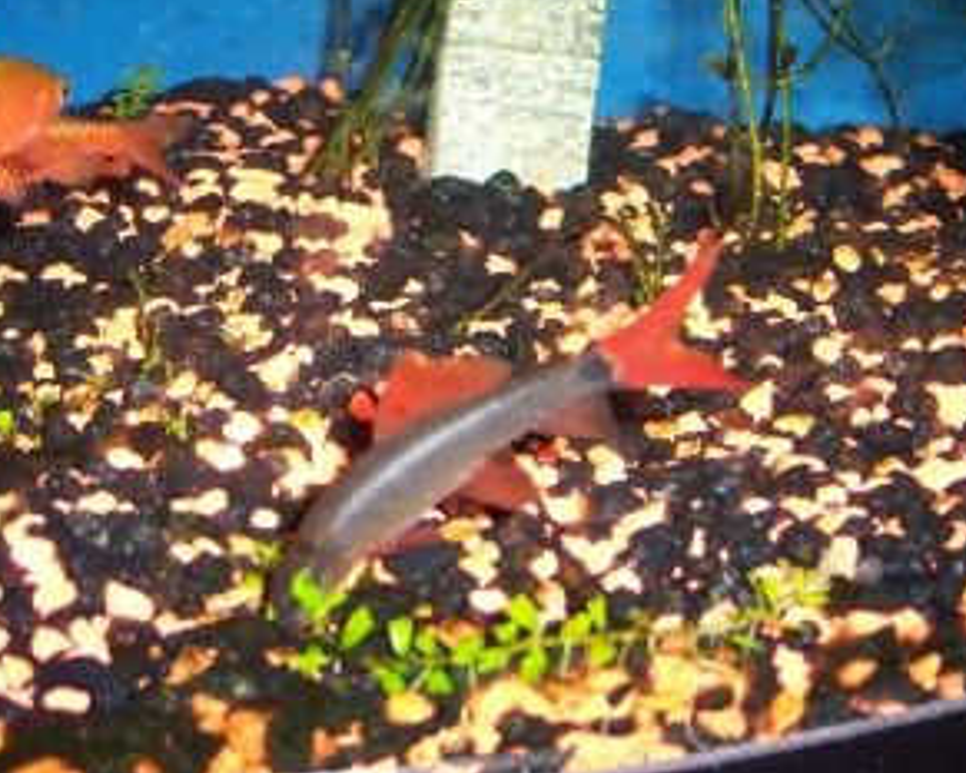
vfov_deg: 29.6
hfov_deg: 36.6
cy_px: 455
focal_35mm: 51
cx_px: 485
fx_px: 1459
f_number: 2.8
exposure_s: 1/30
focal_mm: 8
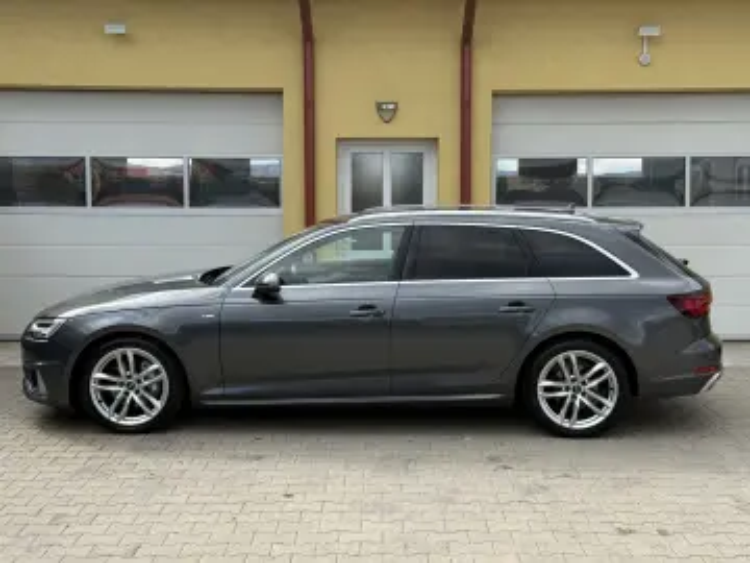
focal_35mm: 48
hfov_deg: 39.7
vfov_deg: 30.3
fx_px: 1040
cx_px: 375
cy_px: 282
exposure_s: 1/2976
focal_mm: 6.76
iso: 100
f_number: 1.78
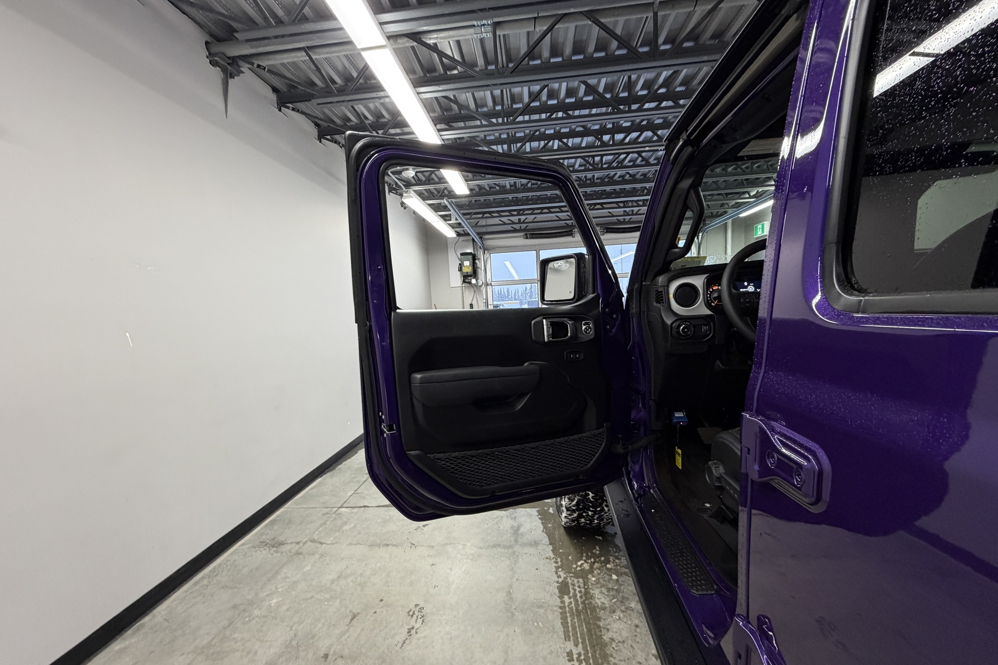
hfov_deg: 100.4
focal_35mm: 15
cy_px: 351
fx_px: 416
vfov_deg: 77.2
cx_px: 496
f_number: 2.2
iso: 320
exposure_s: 1/109
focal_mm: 2.22
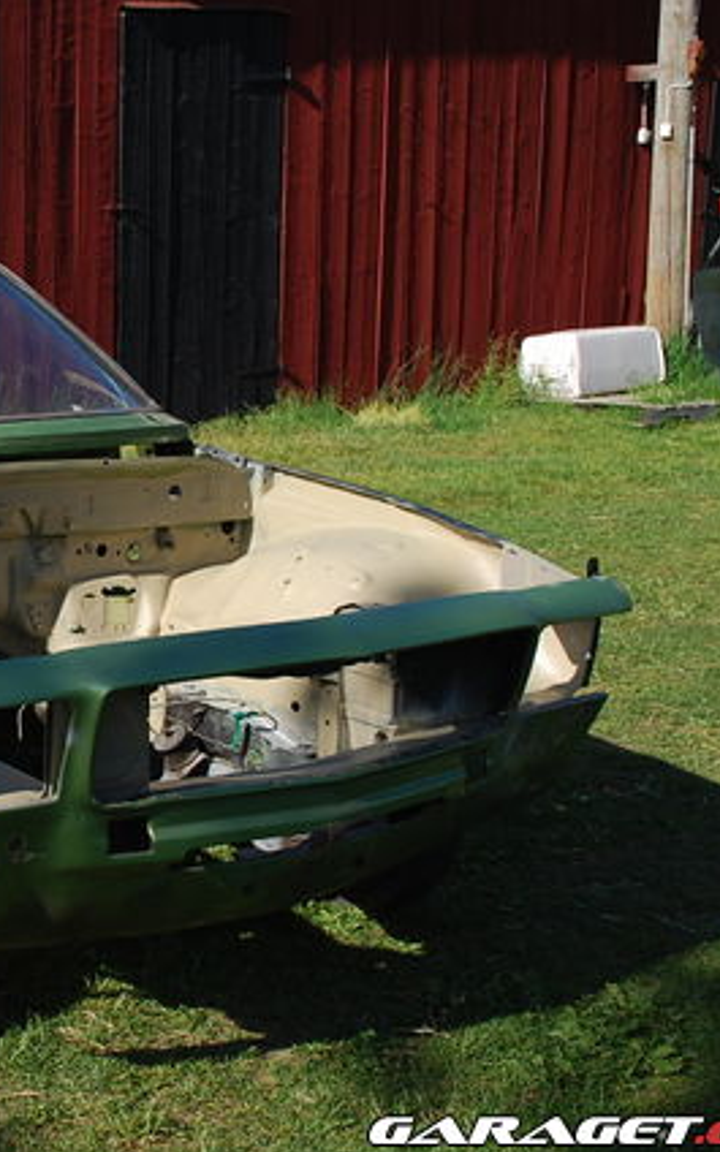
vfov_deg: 34.0
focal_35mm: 60
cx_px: -35
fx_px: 1884
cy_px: 576
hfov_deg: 20.8
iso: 100
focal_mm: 26
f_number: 7.1
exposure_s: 1/200
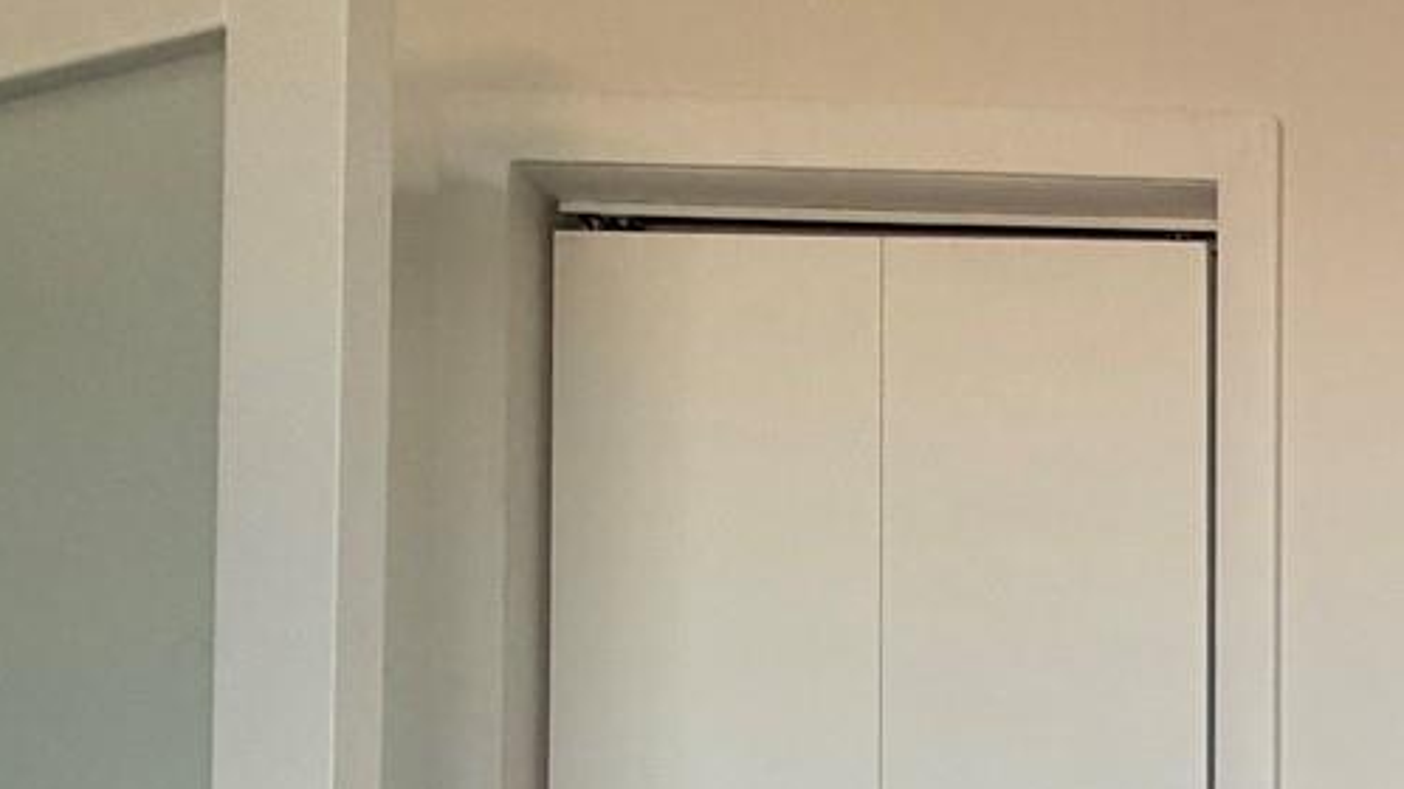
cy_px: 1502
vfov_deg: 18.1
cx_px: 1954
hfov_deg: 30.2
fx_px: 1824
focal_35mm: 49
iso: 125
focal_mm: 2.22
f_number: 2.2
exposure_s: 1/121
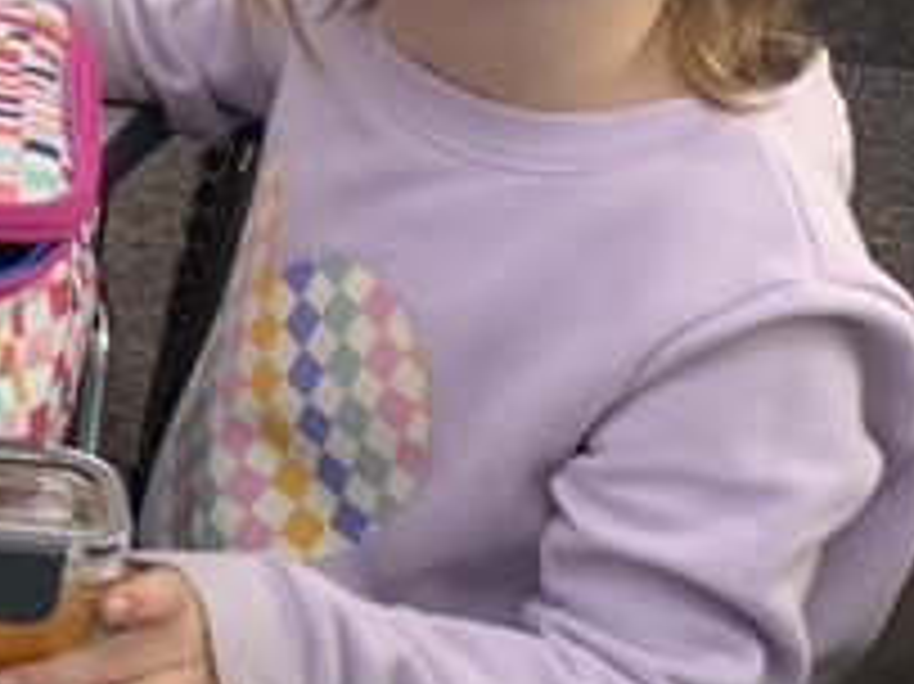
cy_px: 171
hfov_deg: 13.4
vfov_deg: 11.3
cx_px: -756
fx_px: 3457
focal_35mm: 131
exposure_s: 1/120
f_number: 1.8
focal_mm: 4.25
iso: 80
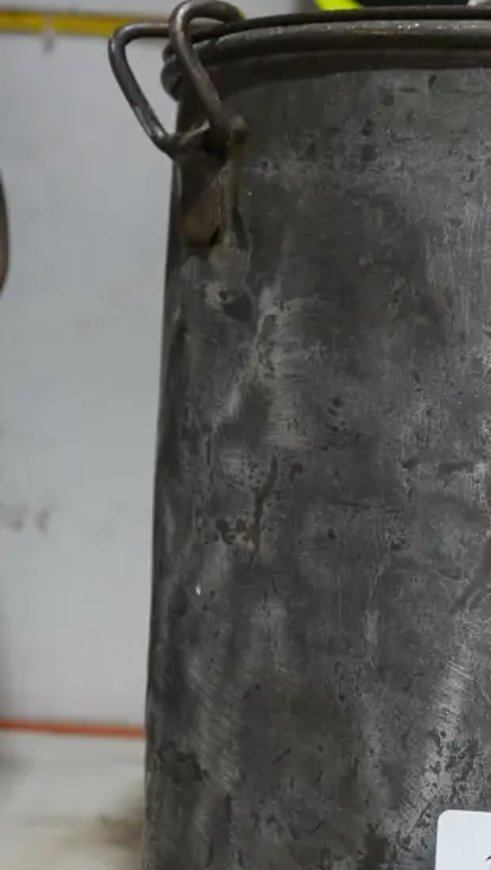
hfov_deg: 15.9
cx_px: 590
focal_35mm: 73
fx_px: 1687
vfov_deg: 28.9
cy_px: 476
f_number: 4
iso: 400
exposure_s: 1/60
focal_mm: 18
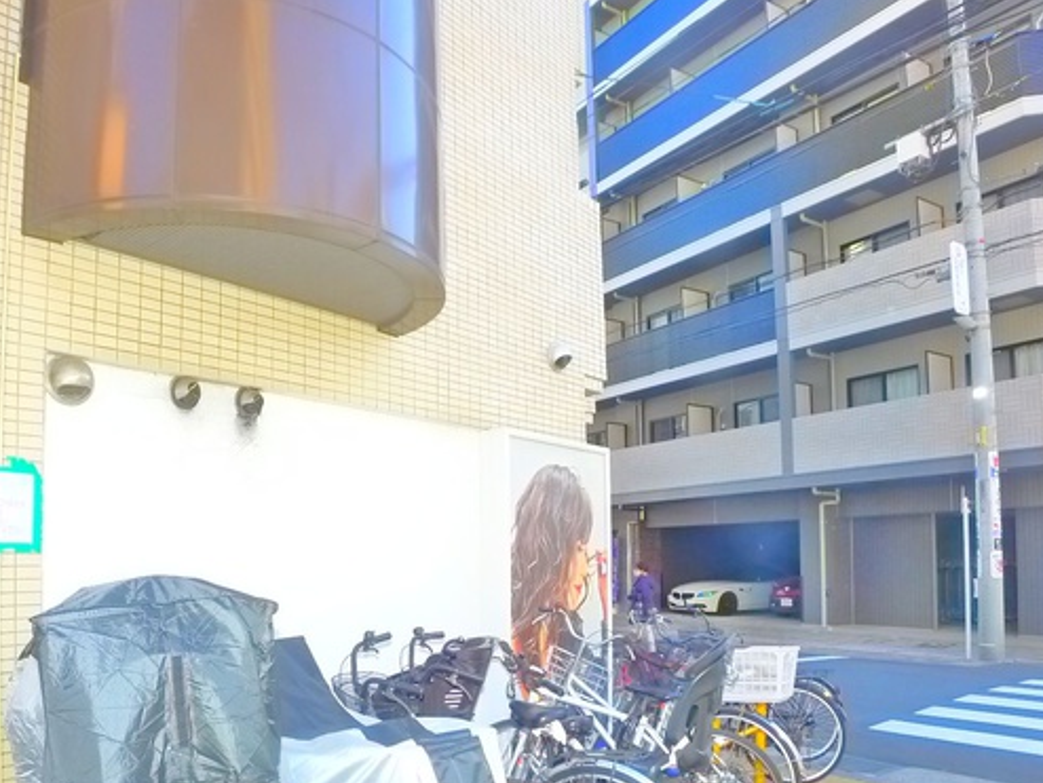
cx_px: 445
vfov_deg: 41.2
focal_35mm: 34
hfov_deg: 53.7
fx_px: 1025
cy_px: 537
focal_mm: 5.1
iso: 400
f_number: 2.8
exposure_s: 1/200
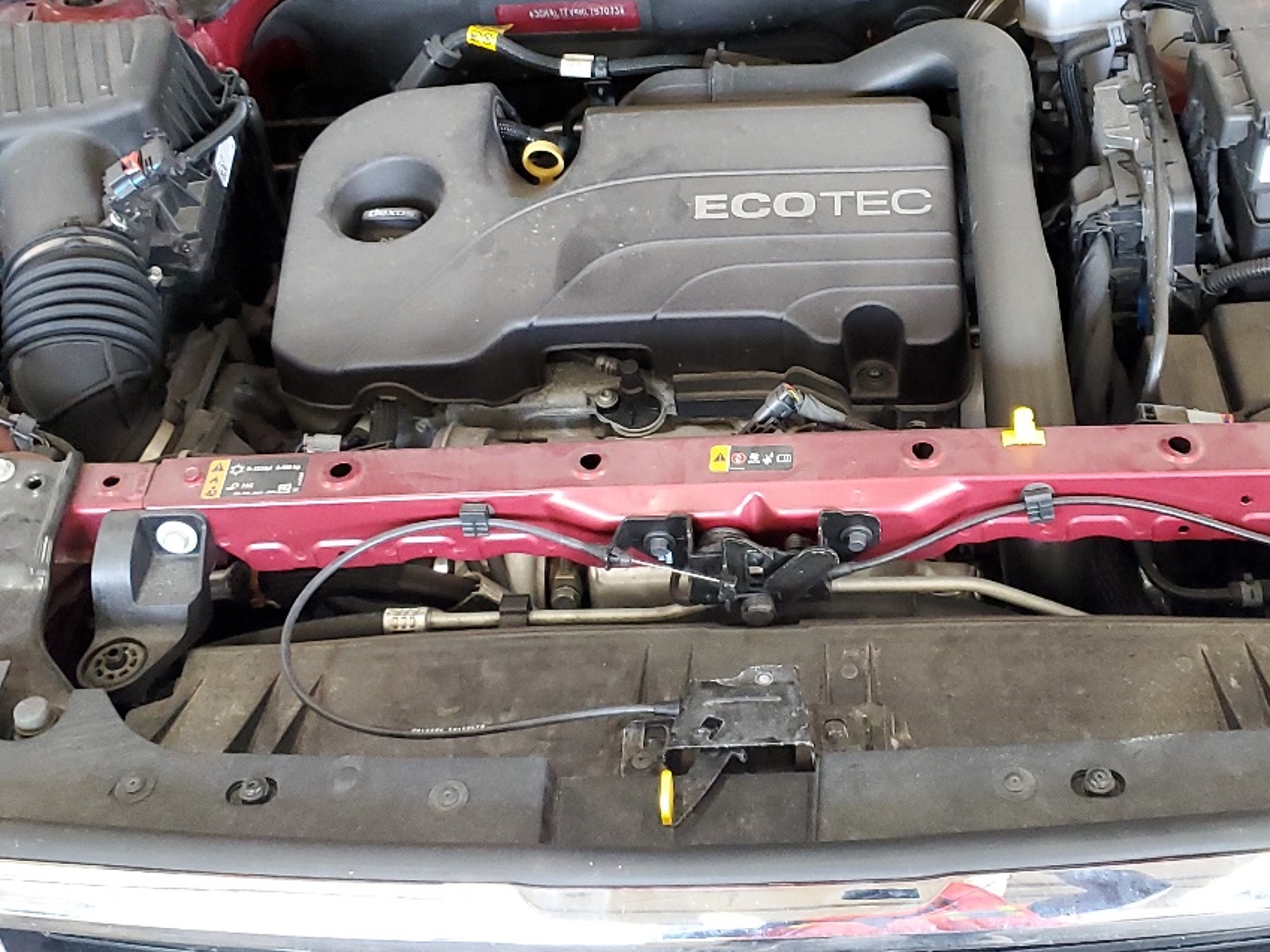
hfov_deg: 38.6
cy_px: 356
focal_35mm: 49
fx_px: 1798
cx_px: 805
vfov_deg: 29.6
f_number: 1.5
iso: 300
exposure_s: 1/60.2
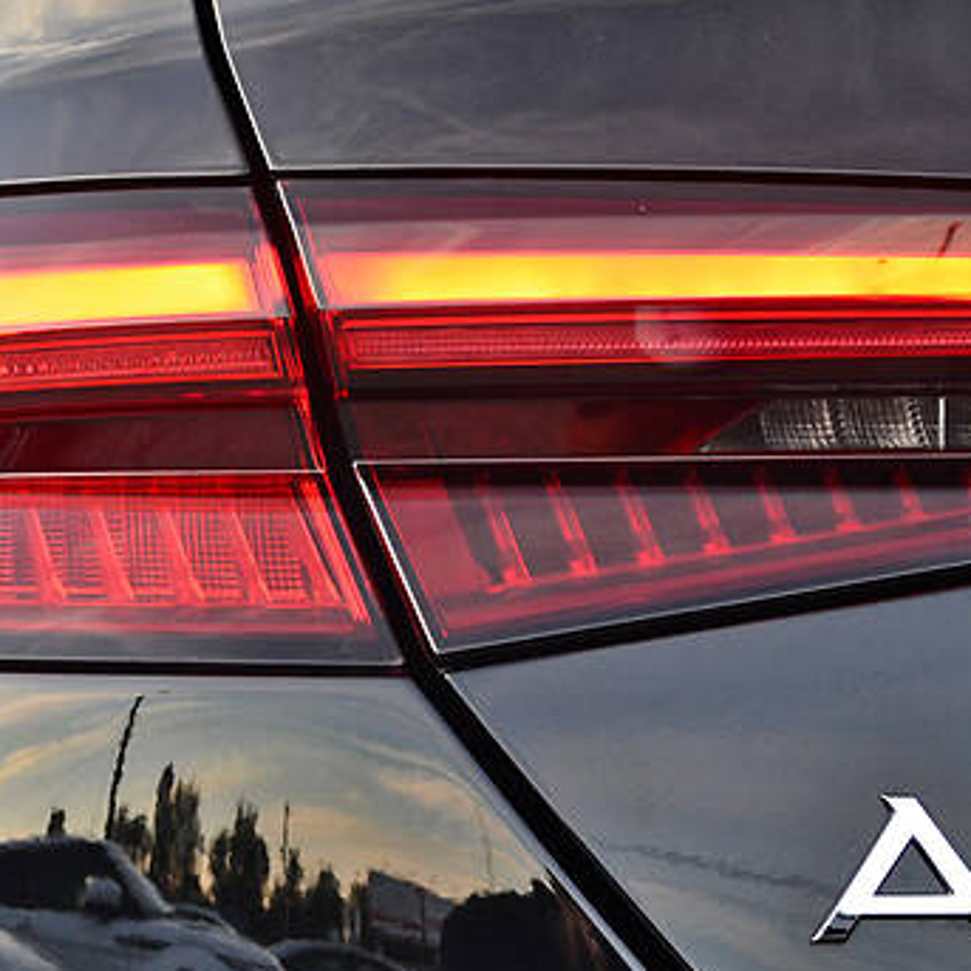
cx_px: 538
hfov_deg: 18.3
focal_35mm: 95
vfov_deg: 18.3
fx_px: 3015
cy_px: 384
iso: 320
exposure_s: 1/60
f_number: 5.6
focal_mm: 32
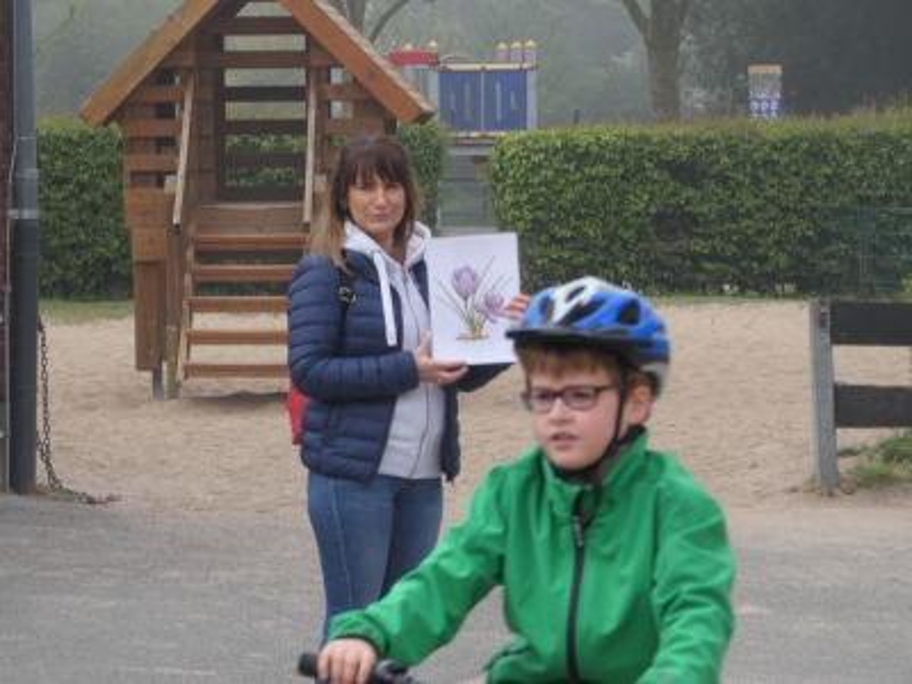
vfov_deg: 6.8
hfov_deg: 9.1
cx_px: 456
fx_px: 5717
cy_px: 342
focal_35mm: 217
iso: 80
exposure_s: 1/125
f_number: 5.5
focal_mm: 38.9
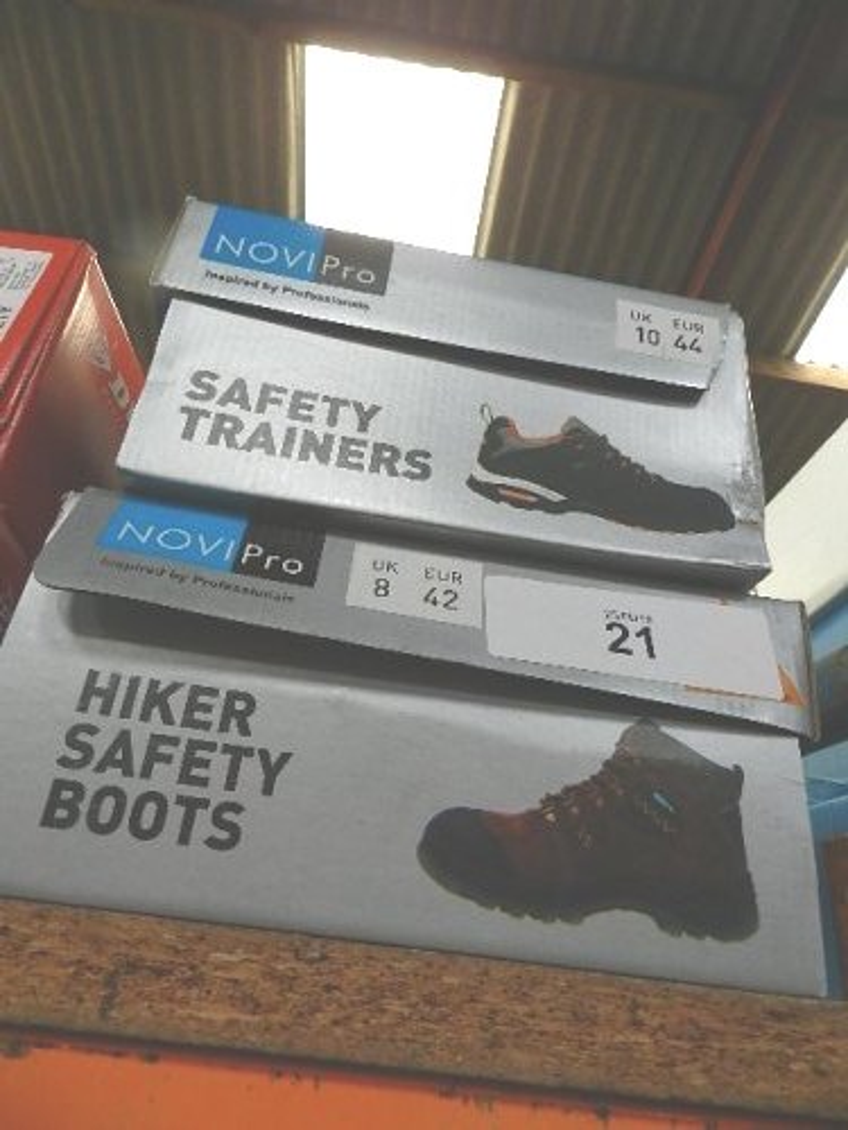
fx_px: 751
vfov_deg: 73.9
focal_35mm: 23
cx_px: 424
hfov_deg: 58.9
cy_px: 565
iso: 160
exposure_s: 1/125
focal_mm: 4
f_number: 3.4
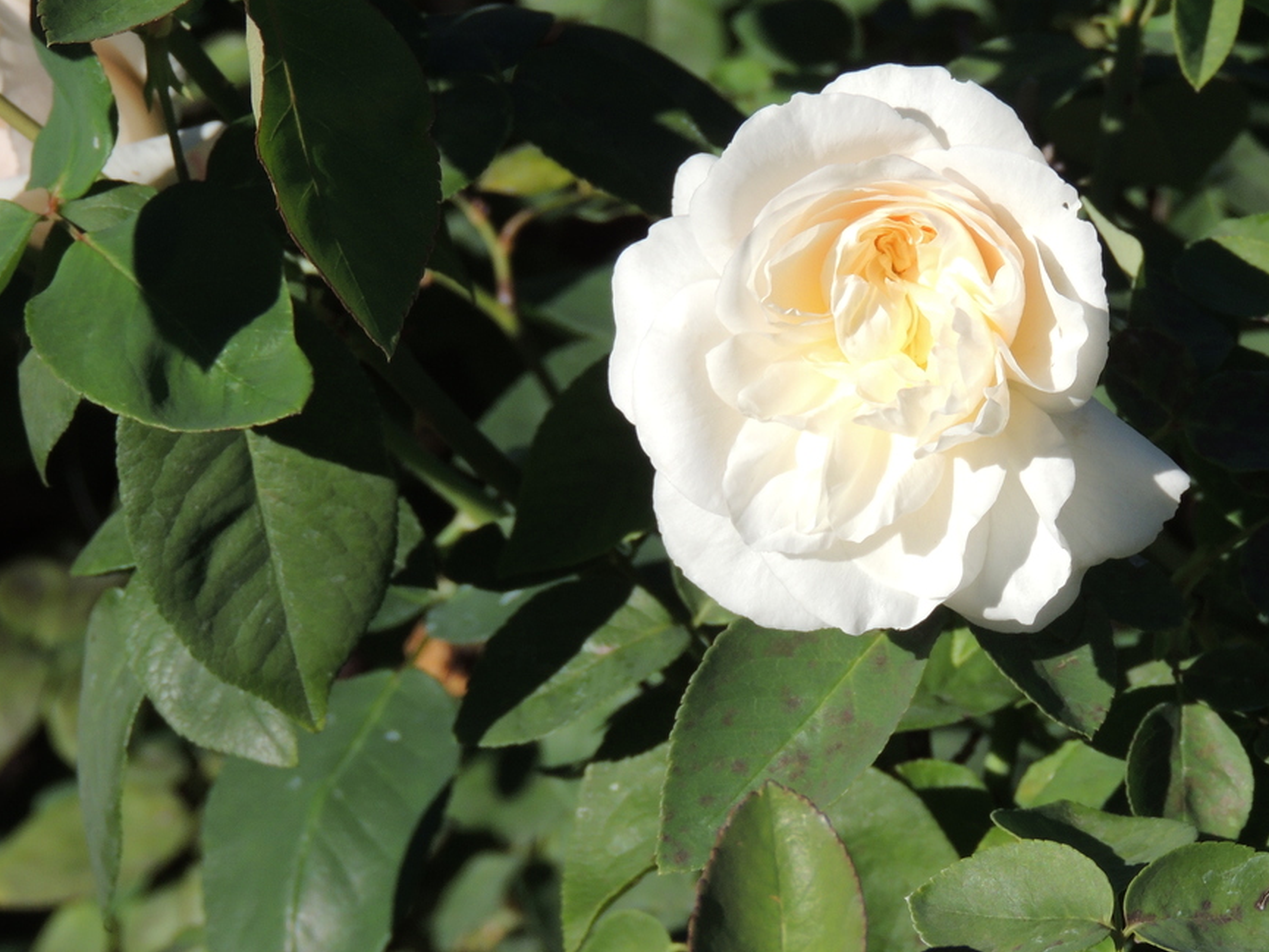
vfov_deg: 5.0
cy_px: 436
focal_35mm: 296
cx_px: 921
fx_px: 10853
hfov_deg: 6.7
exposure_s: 1/800
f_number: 4.6
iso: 100
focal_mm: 35.6
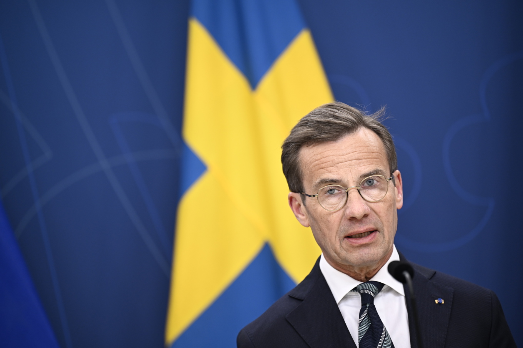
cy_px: 174
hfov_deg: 10.3
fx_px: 2905
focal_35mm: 200
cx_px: 262
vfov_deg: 6.9
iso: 800
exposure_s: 1/200
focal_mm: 200
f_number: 2.8
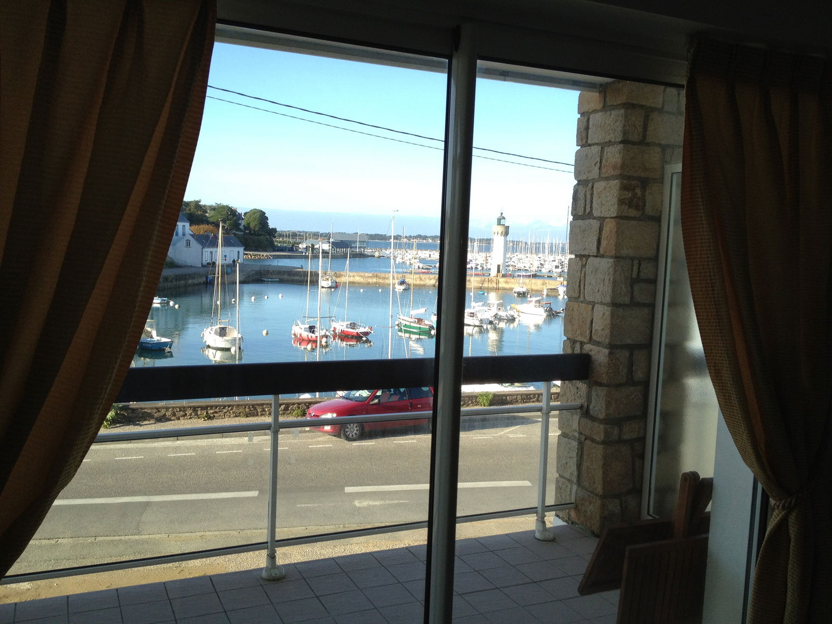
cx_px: 416
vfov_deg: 40.7
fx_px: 841
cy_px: 312
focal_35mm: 35
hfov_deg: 52.6
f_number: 2.4
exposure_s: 1/849
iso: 100
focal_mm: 4.28
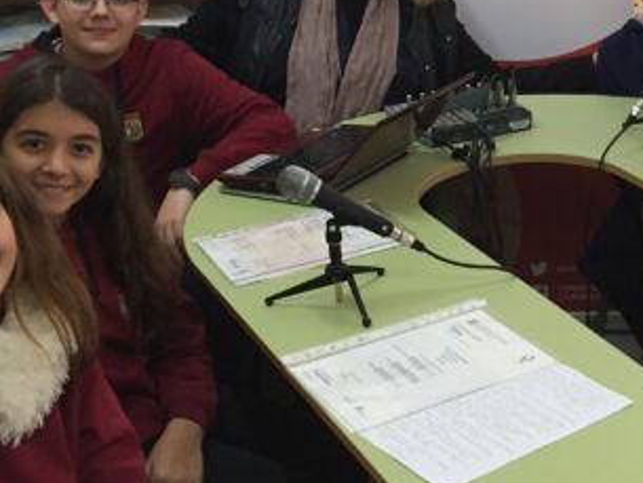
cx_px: 641
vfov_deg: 20.2
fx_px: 1357
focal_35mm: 73
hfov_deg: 25.4
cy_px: 190
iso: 200
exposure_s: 1/33
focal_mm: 4.15
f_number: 2.2
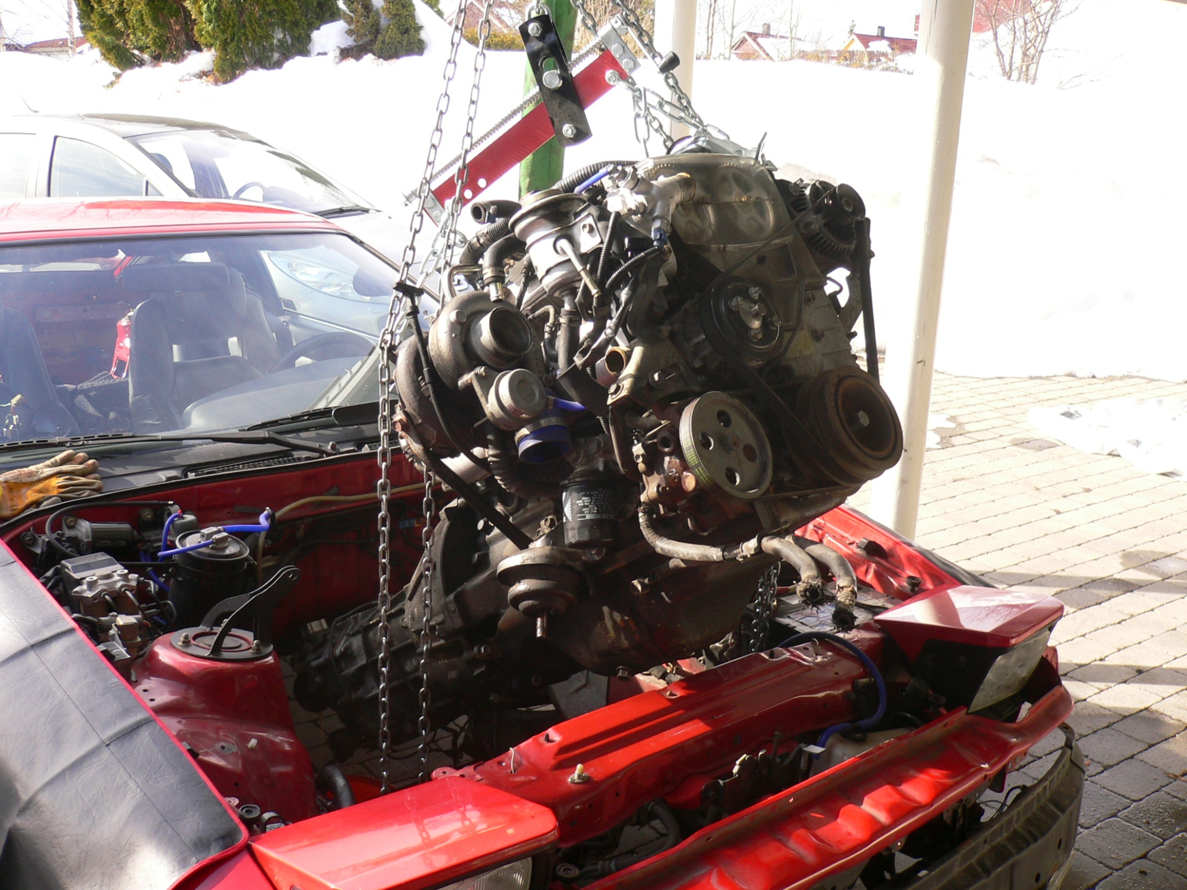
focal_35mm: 35
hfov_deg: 52.6
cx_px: 594
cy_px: 445
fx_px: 1200
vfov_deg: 40.7
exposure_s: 1/160
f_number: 2.8
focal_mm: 5.8
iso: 80
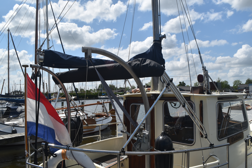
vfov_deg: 48.0
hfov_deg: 67.3
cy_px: 84
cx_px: 126
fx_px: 189
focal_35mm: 27
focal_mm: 18
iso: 200
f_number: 10
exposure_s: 1/400
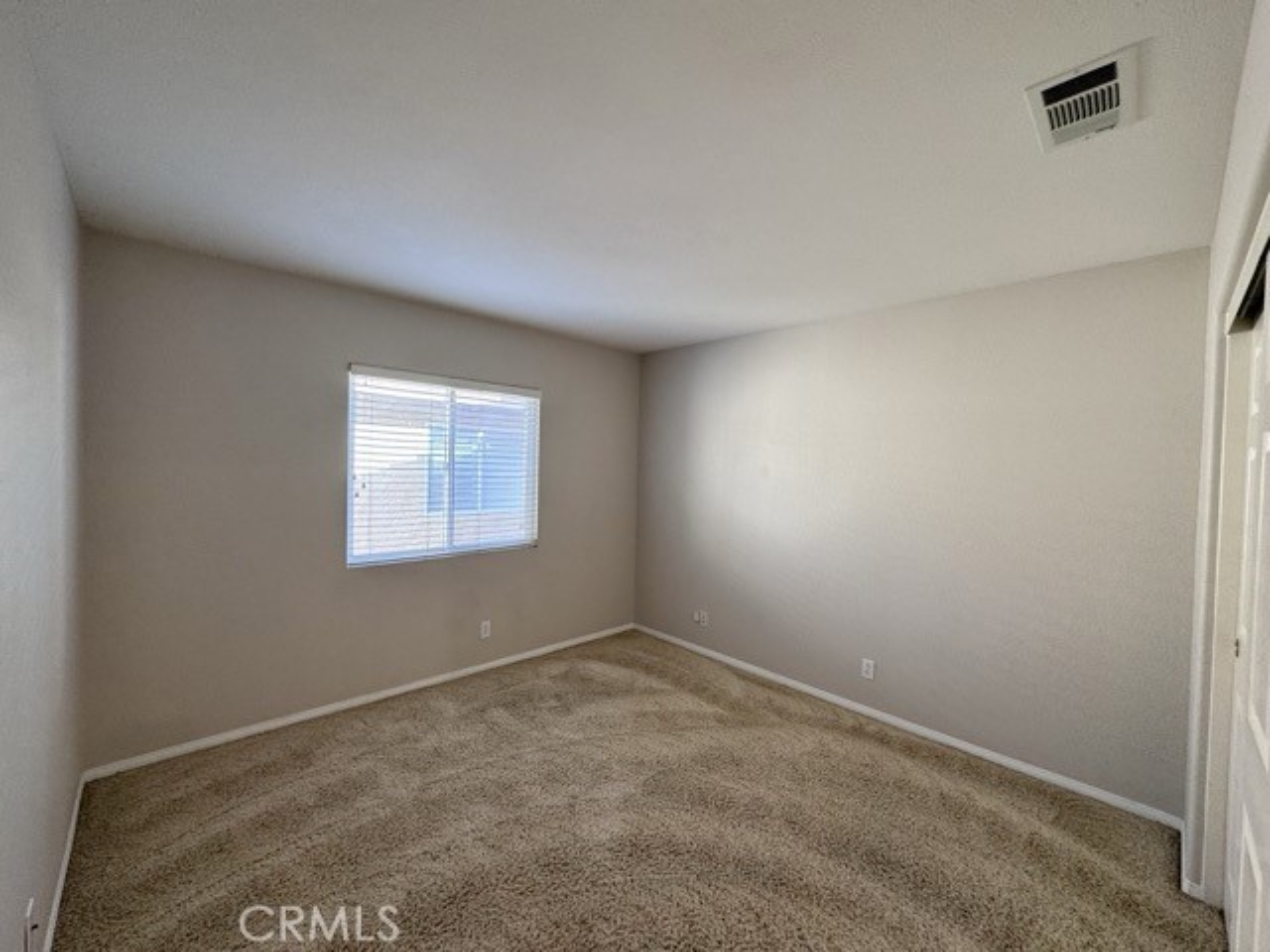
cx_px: 635
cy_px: 476
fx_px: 514
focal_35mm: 14
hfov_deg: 102.1
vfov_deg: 85.7
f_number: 2.2
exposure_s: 1/120
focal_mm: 2.22
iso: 125
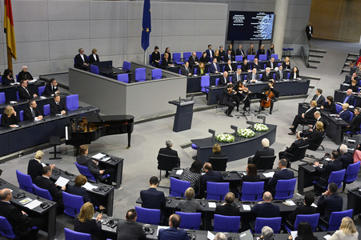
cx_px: 180
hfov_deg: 46.4
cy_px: 120
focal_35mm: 42
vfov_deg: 31.8
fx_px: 421
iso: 6400
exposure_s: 1/400
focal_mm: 42
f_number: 4
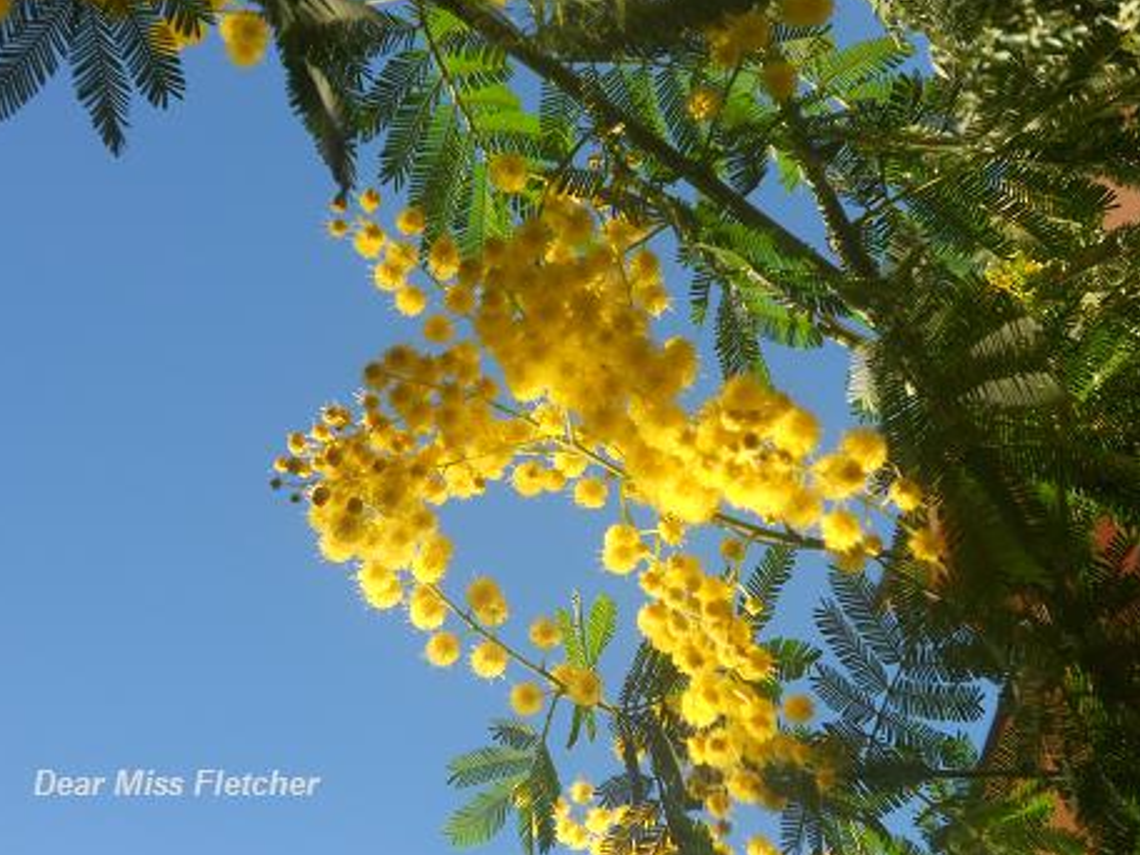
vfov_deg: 32.9
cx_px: 569
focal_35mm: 44
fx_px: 1449
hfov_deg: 42.9
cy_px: 422
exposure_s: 1/320
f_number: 4.2
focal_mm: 7.7
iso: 80
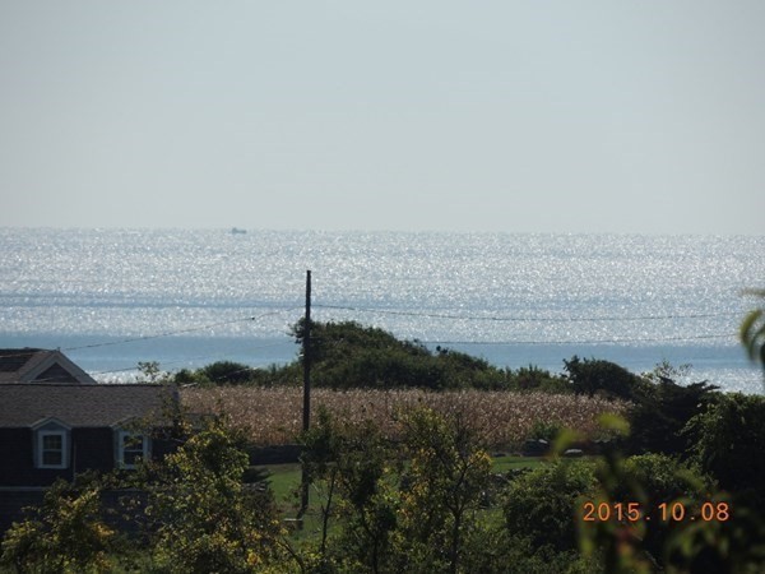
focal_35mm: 600
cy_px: 287
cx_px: 382
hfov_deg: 3.3
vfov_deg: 2.5
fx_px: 13260
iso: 100
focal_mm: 107
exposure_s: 1/1000
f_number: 5.5
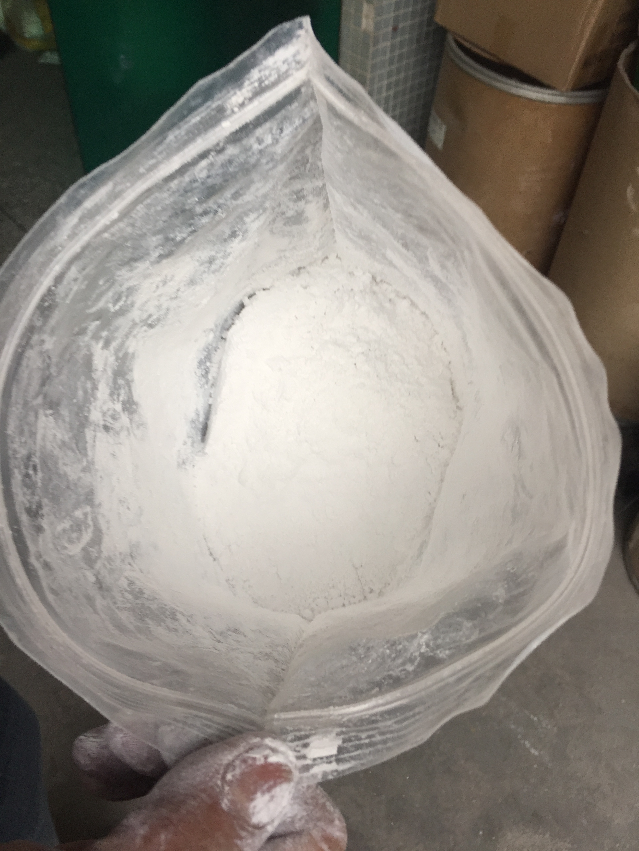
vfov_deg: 61.7
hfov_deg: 48.2
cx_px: 320
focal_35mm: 29
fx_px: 714
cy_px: 426
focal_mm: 4.15
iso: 50
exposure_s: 1/100
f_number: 2.2
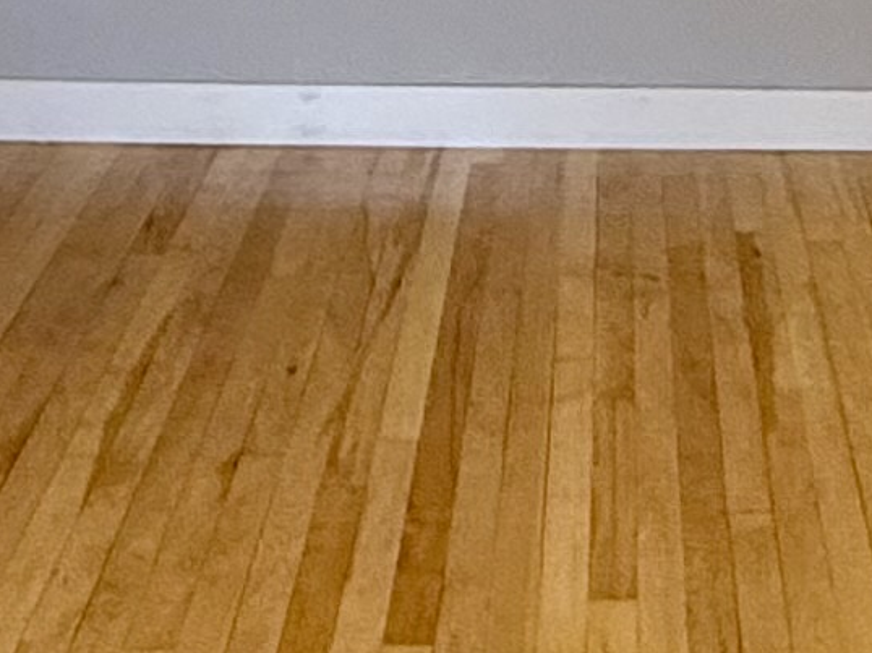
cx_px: 710
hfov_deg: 18.5
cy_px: -70
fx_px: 2644
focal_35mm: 105
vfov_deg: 13.8
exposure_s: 1/120
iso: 400
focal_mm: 2.22
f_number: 2.2
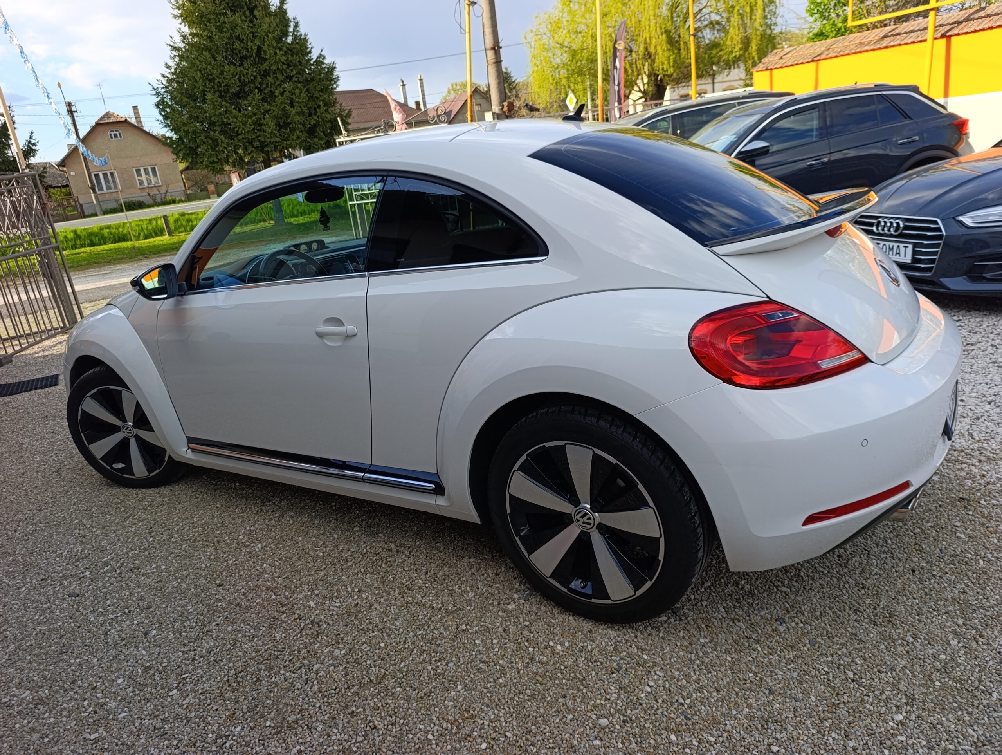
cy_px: 378
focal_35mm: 23
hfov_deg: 73.8
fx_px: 667
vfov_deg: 59.0
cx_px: 501
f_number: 1.6
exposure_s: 1/238
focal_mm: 6.14
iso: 50
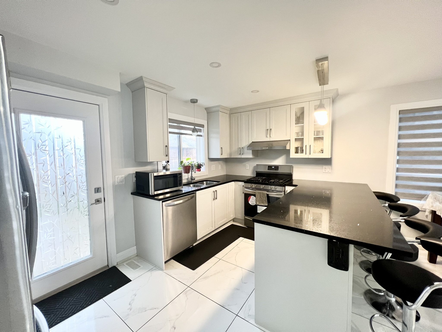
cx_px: 221
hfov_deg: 106.2
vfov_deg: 89.9
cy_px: 166
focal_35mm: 13
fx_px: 166
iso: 200
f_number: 1.8
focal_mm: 1.57
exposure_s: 1/60
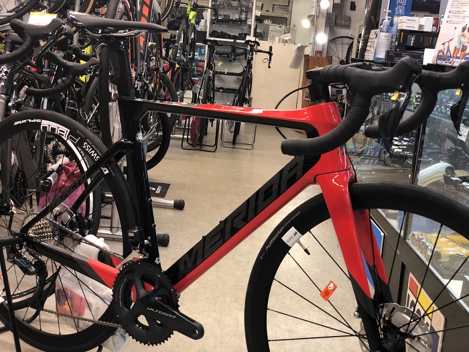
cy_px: 176
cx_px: 234
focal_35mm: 52
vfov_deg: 28.0
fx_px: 705
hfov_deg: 36.8
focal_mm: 6
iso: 100
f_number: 2.4
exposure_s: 1/40
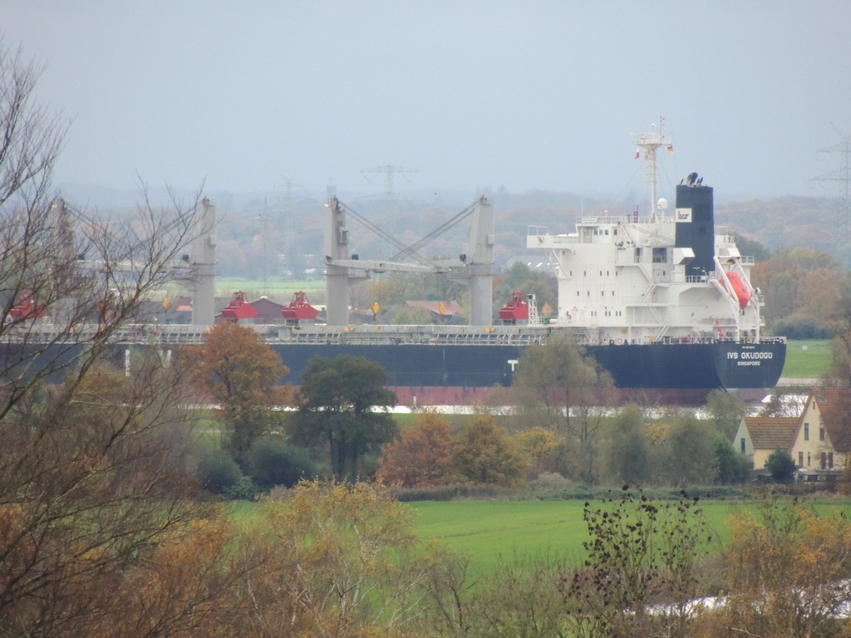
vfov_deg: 1.7
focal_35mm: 900
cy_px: 319
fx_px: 22126
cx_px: 426
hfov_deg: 2.2
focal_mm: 160.5
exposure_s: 1/500
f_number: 5.5
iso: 720
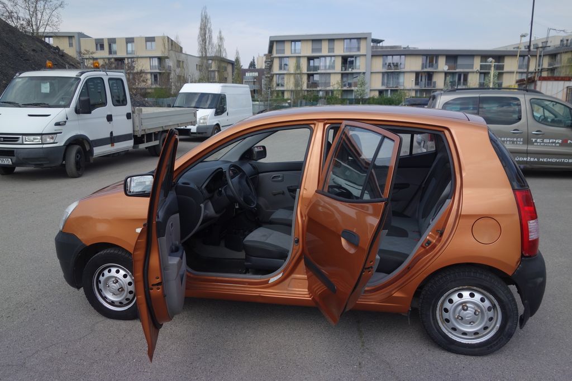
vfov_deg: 46.4
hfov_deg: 65.5
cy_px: 190
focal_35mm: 28
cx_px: 286
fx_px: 445
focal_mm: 10.4
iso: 125
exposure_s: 1/1000
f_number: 2.8
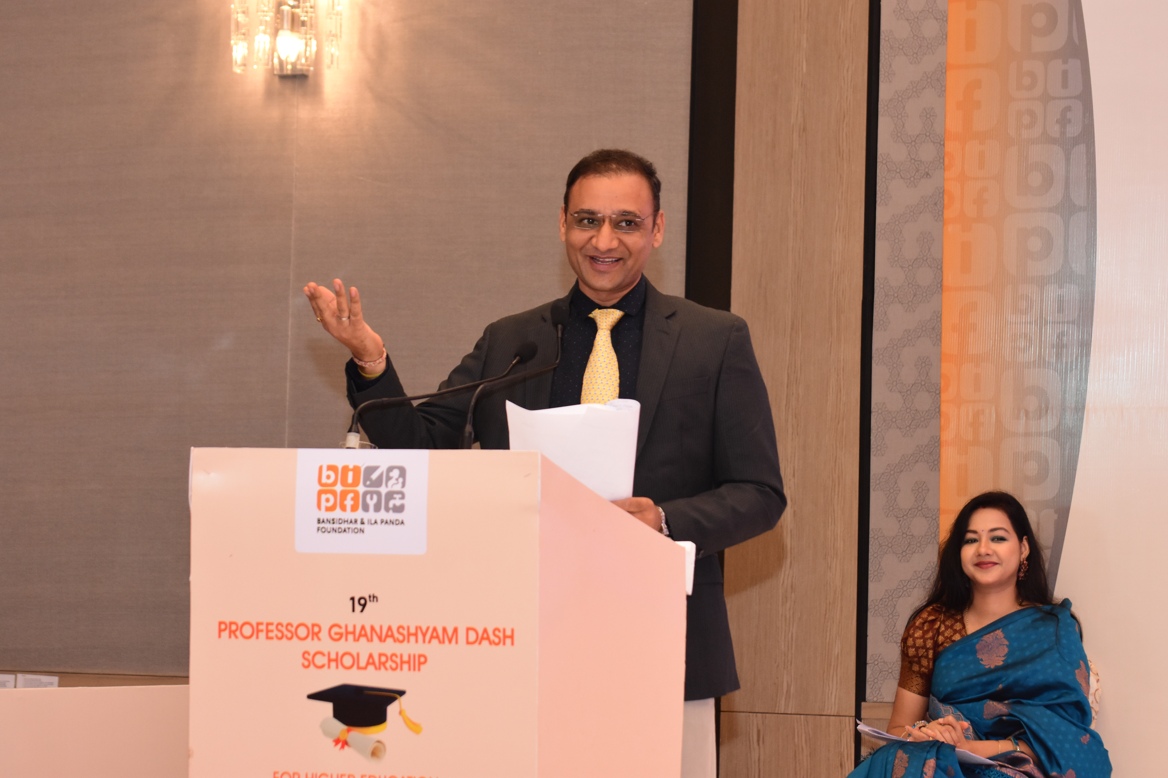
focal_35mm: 138
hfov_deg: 14.9
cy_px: 389
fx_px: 4477
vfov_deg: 9.9
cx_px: 584
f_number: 5.6
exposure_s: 1/160
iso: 1600
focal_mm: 92
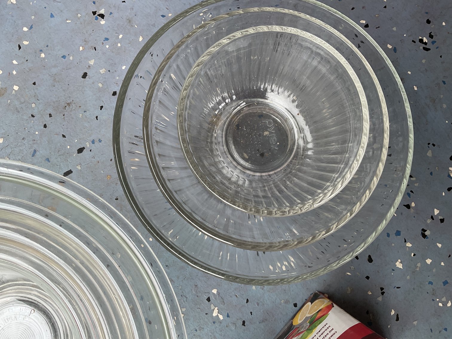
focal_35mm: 29
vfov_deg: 48.2
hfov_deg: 61.7
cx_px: 226
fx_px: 379
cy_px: 170
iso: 16
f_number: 1.8
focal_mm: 3
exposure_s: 1/210
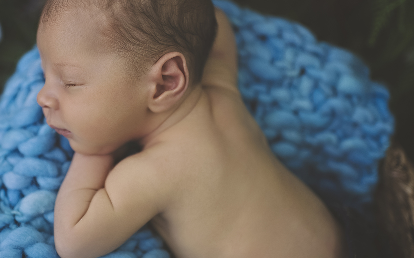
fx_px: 587
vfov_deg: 24.8
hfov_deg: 38.7
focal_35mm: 52
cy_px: 106
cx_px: 158
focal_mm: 35
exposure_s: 1/125
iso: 200
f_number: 2
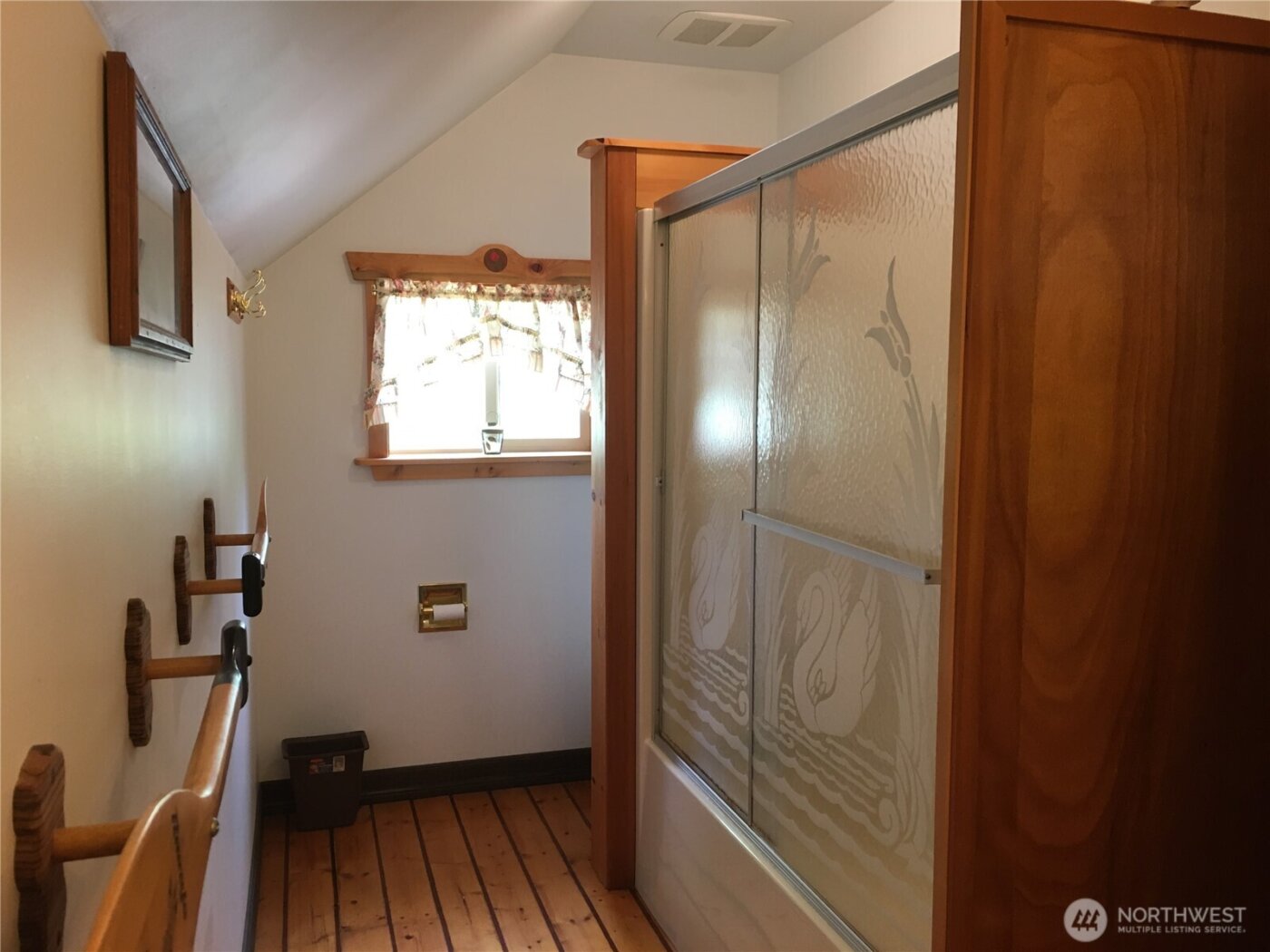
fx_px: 1064
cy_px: 476
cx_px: 635
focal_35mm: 29
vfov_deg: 48.2
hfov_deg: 61.7
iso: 80
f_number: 2.2
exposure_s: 1/30
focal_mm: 4.15
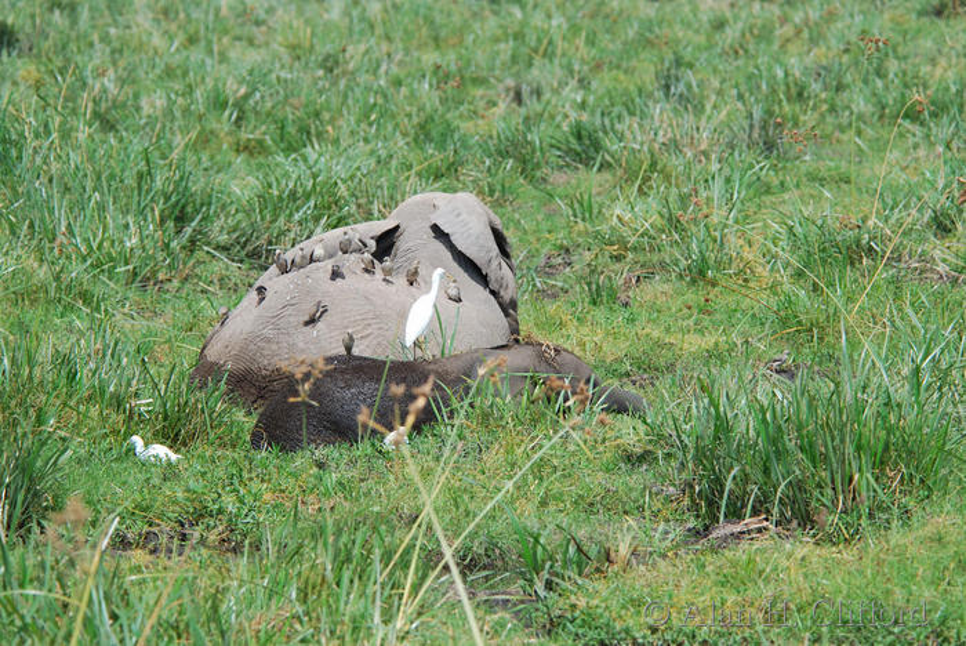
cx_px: 483
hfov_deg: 7.0
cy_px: 323
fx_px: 7855
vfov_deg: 4.7
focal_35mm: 292
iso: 160
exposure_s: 1/640
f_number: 5.3
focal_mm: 195
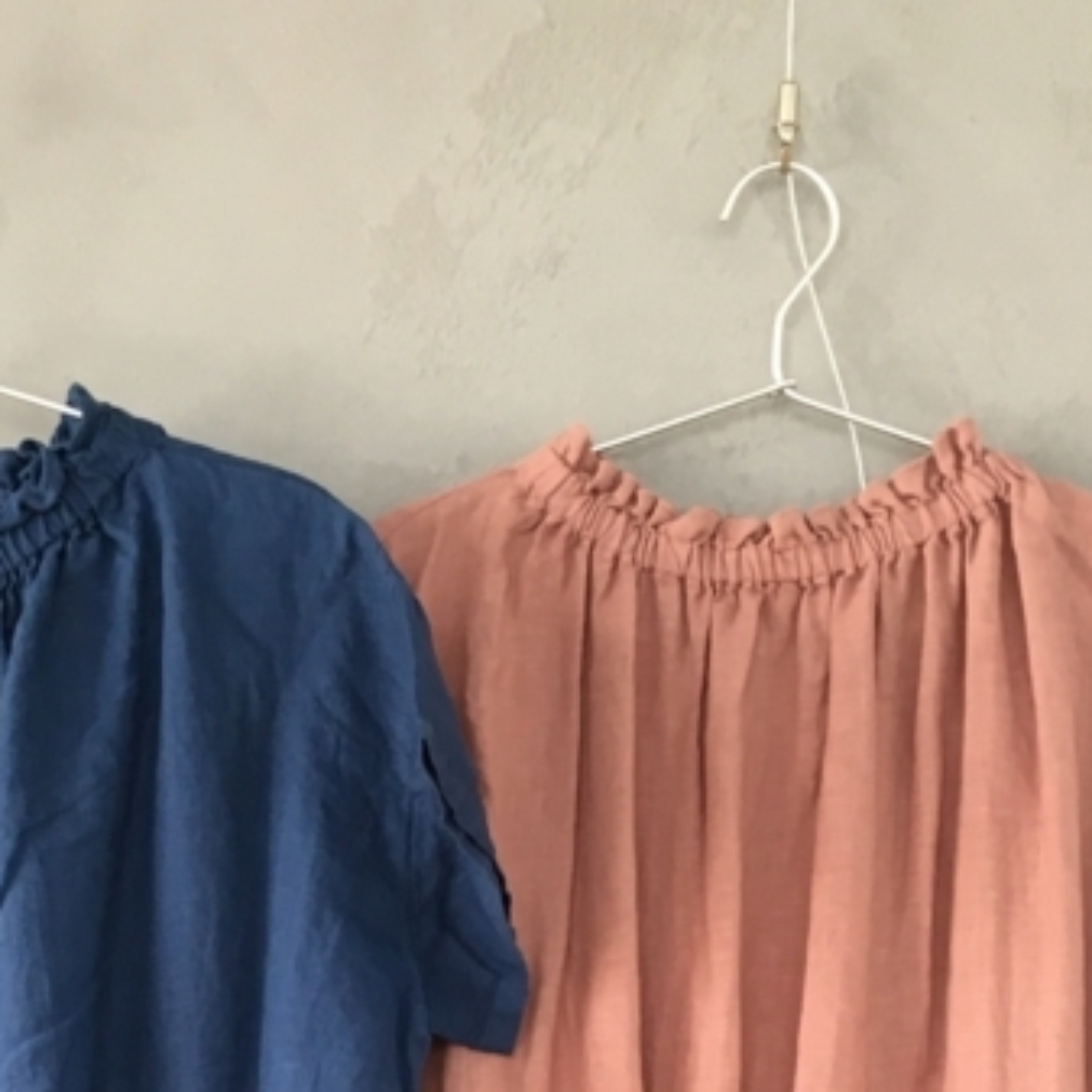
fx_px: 2784
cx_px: 334
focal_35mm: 78
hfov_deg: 22.1
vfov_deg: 20.0
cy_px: 1494
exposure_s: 1/30
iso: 64
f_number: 2.2
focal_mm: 4.15
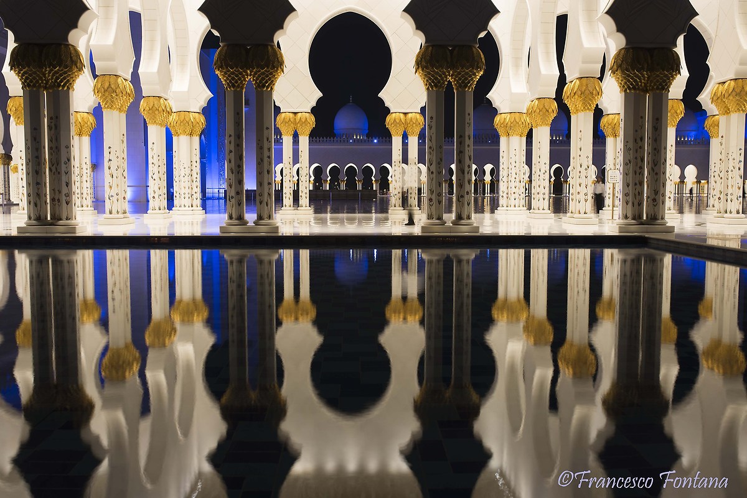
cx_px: 374
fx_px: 726
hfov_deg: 54.4
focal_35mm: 35
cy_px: 249
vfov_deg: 37.9
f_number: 6.3
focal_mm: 35
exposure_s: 1/2
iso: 100
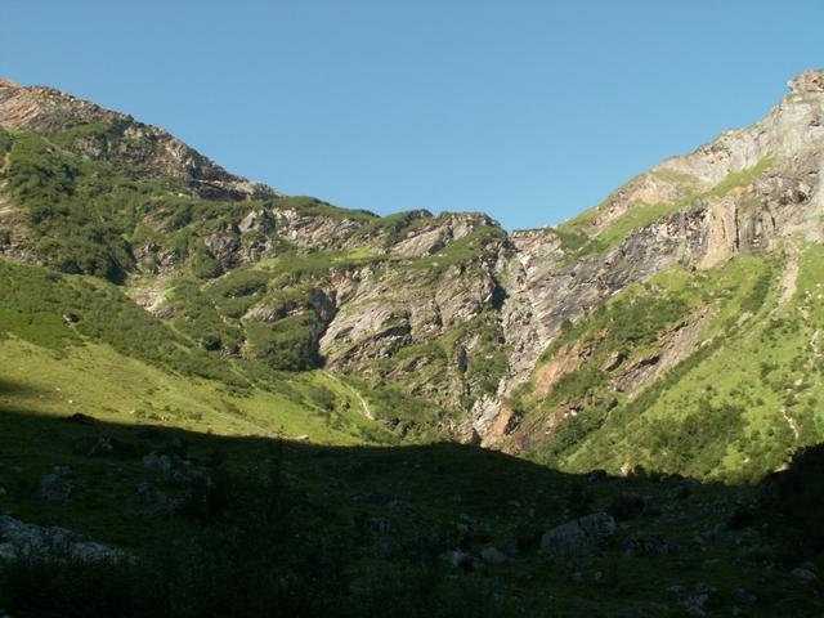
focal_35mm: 35
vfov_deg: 40.7
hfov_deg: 52.6
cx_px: 412
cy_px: 309
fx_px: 833
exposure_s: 1/125
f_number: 5
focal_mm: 5.86
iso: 50
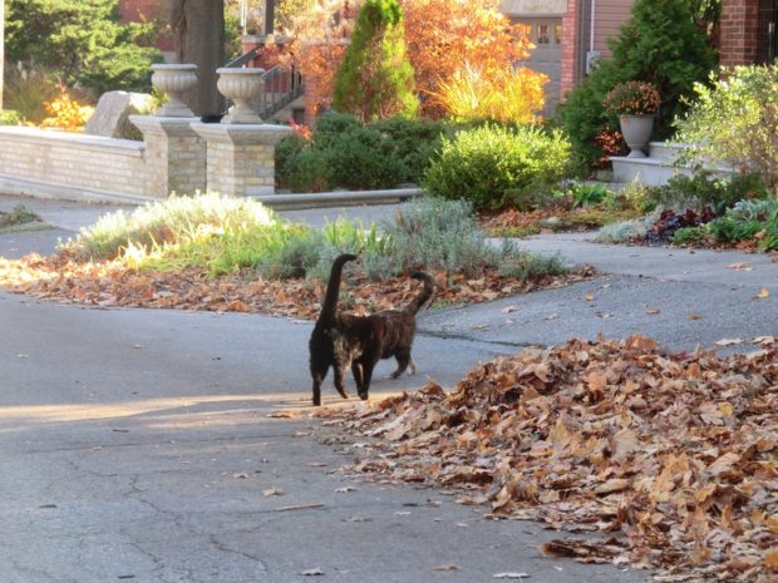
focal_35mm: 135
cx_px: 389
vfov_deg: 11.0
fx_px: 3034
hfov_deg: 14.6
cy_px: 292
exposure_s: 1/60
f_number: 4.8
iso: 160
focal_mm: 23.8
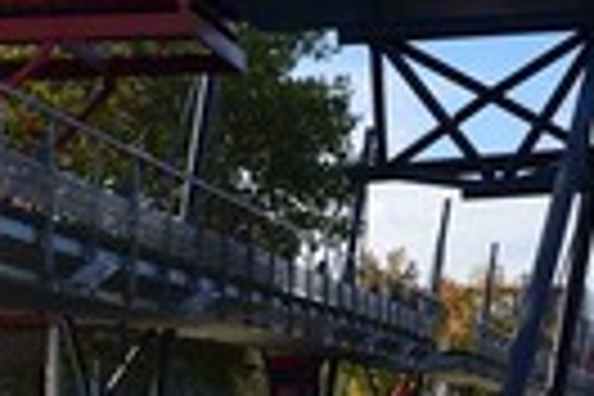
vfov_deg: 12.3
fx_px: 1831
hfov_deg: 18.4
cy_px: 328
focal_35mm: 111
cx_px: 351
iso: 200
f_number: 8
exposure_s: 1/320
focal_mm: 35
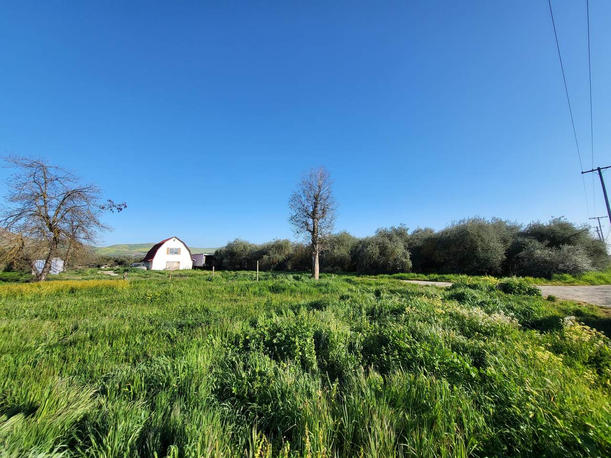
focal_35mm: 13
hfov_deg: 106.2
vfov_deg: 89.9
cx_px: 306
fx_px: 229
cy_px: 229
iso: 32
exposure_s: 1/876
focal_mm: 1.74
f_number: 2.2
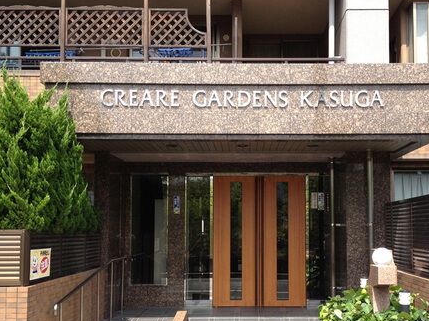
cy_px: 199
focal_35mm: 49
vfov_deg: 29.5
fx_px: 607
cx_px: 250
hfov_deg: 38.8
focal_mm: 4.28
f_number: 2.4
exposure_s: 1/587
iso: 50
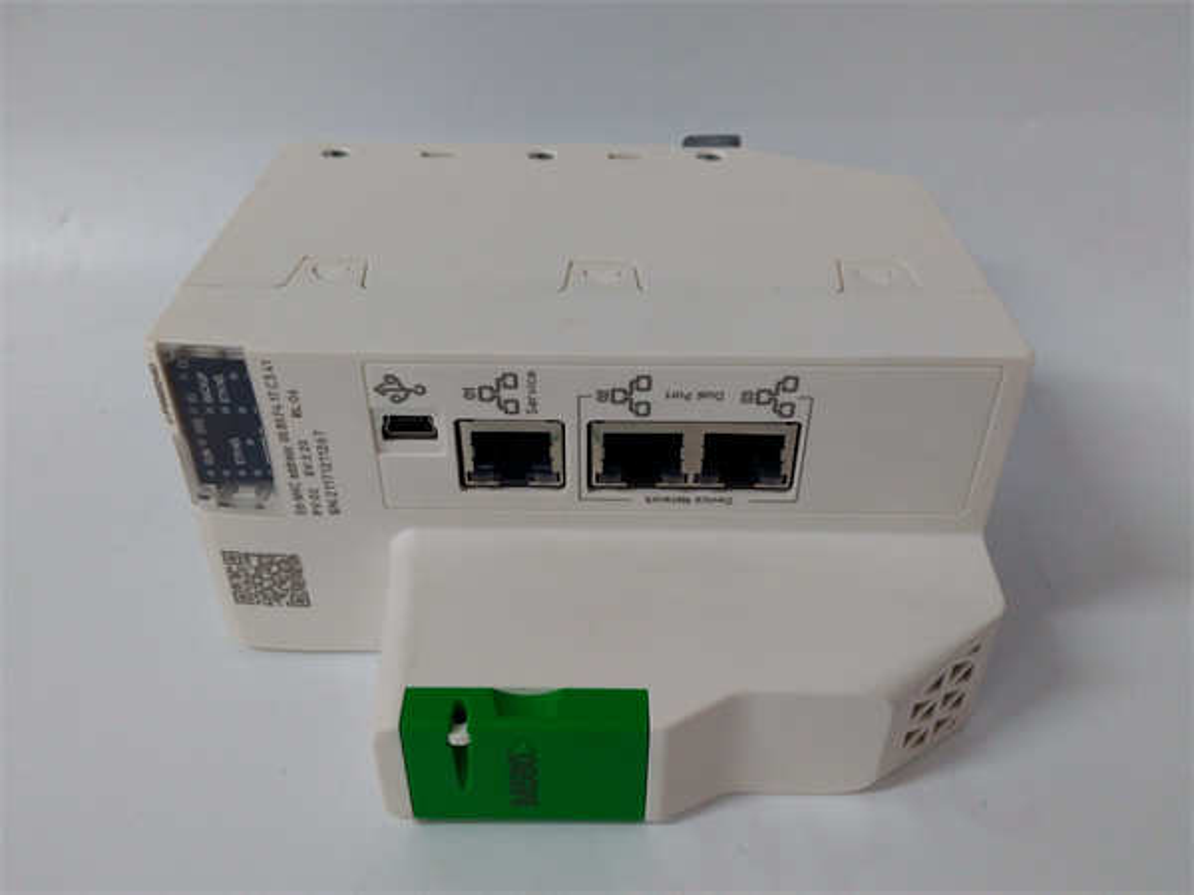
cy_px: 448
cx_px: 597
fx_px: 931
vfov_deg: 51.4
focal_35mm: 27
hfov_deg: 65.3
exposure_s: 1/33
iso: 246
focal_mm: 3.79
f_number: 2
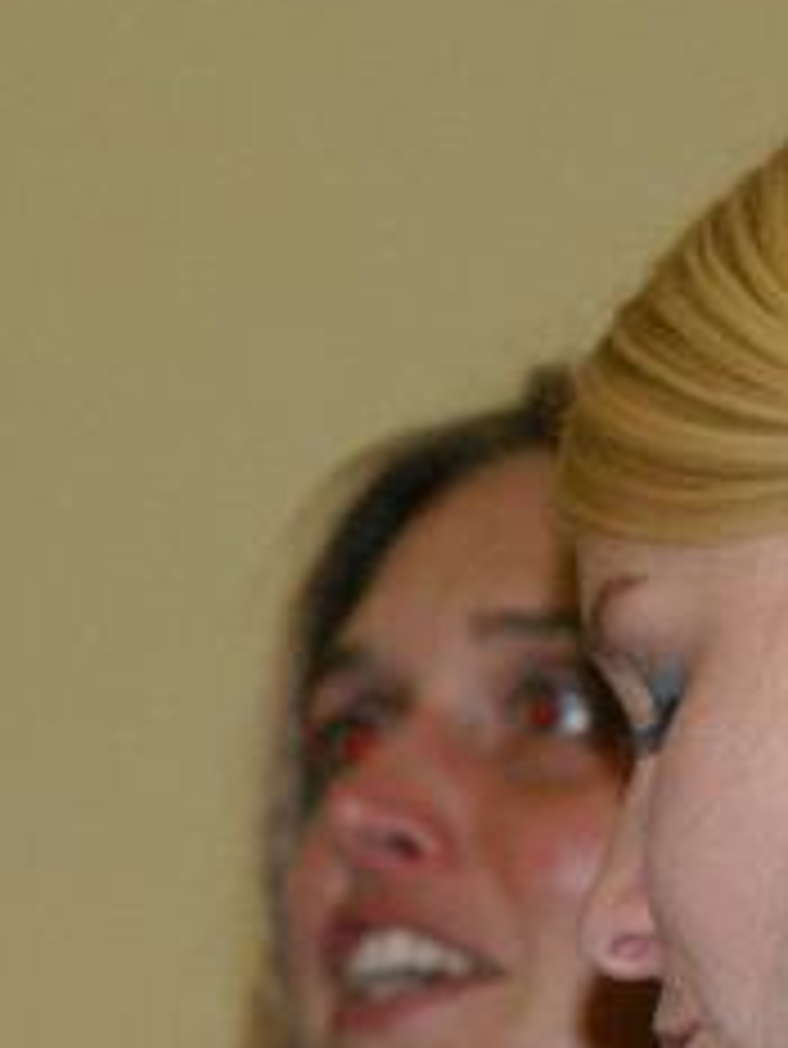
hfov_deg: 3.6
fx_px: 12387
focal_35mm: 408
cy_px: 1221
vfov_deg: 4.8
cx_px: -108
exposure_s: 1/80
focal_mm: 55
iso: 400
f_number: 4
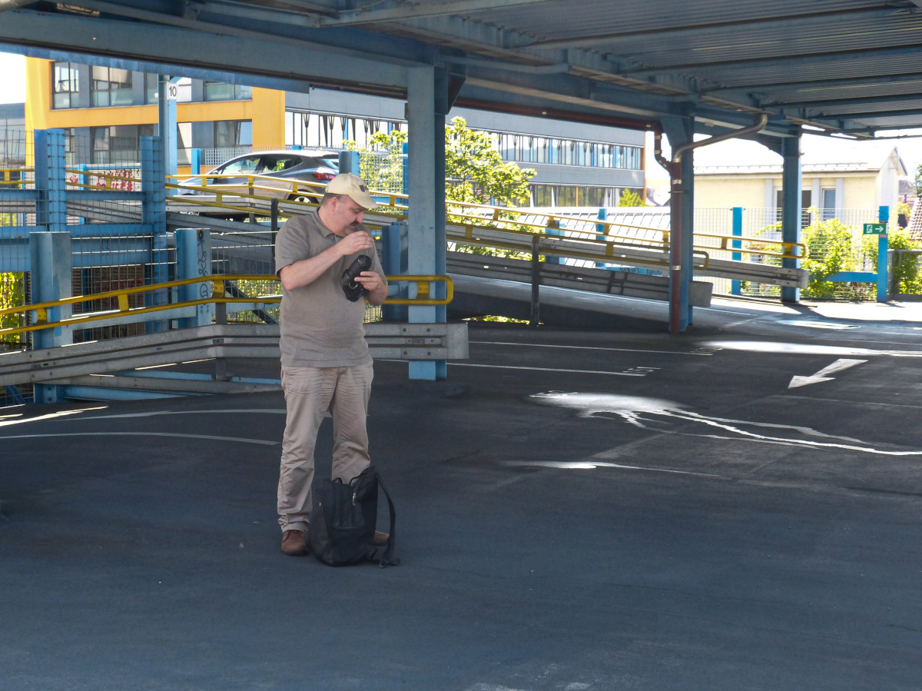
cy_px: 346
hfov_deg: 43.0
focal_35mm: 44
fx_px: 1171
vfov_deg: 32.9
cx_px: 461
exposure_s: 1/250
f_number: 4
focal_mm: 7.9
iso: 200
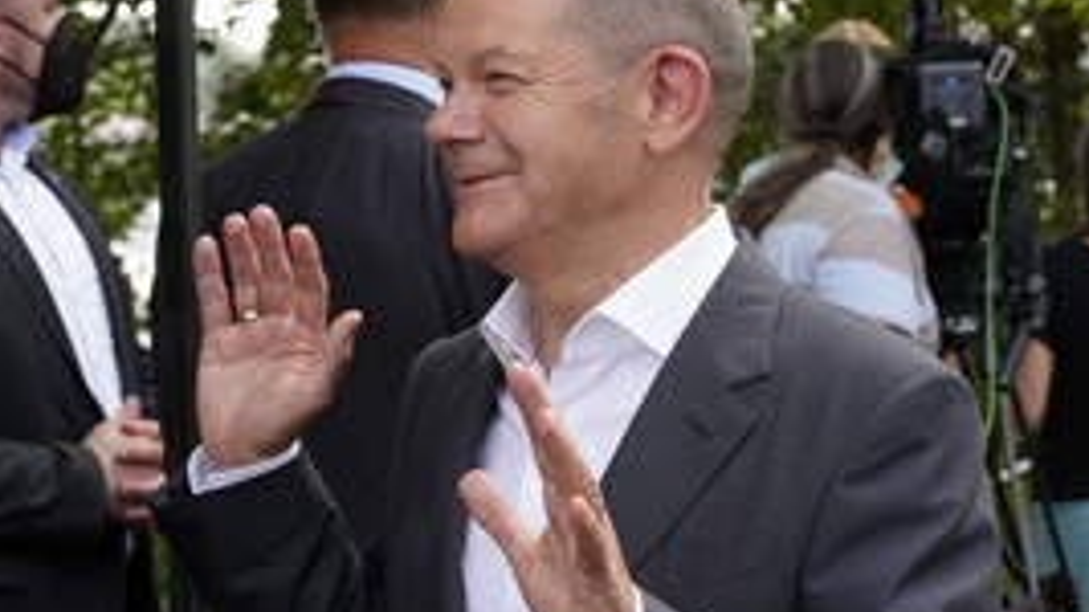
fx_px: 3522
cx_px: 491
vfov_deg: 9.9
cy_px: 428
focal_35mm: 122
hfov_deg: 17.6
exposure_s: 1/250
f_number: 9
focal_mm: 69
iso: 640
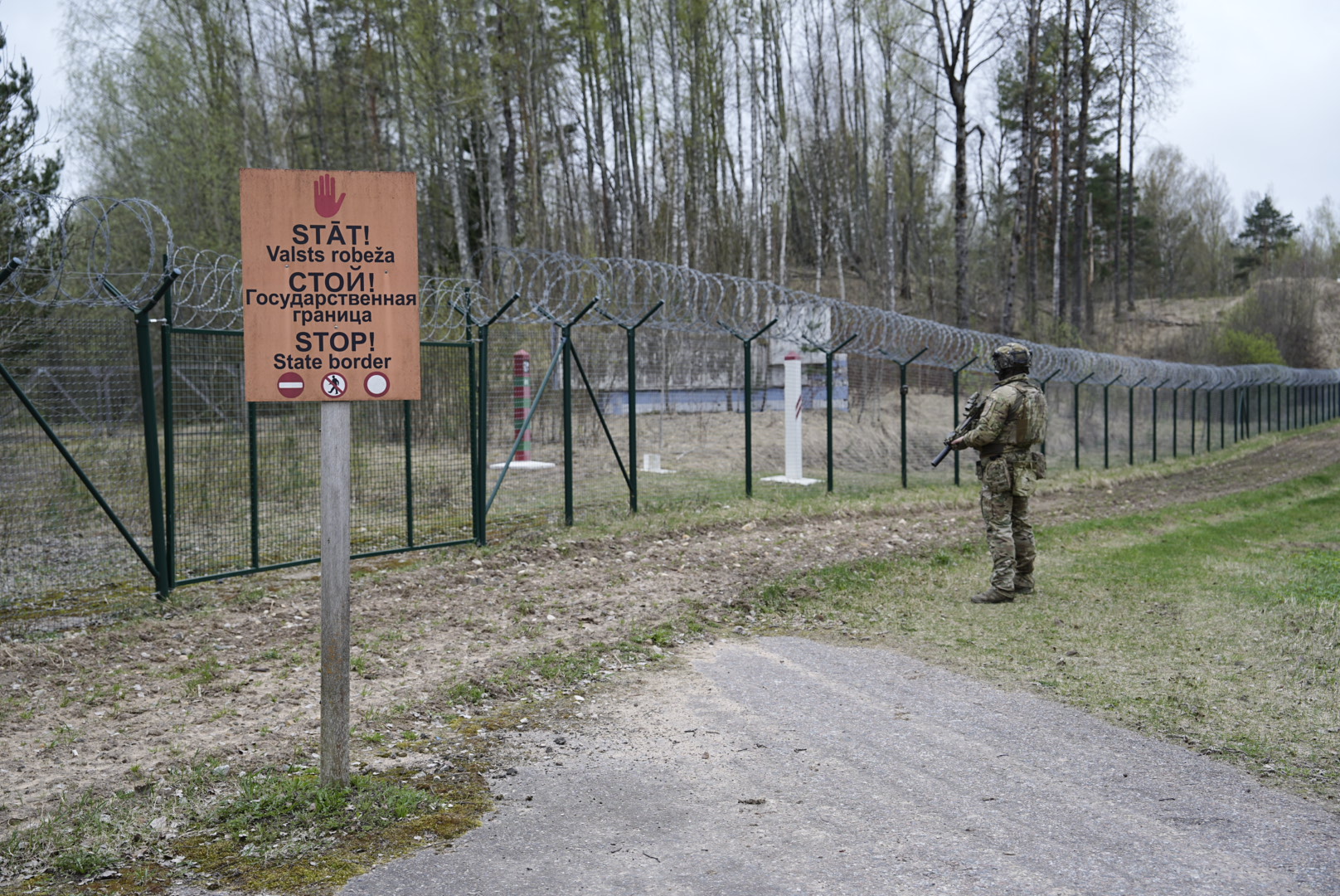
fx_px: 1713
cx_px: 670
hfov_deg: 42.7
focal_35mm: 46
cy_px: 448
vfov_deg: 29.3
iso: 100
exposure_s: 1/250
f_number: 3.5
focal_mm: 46
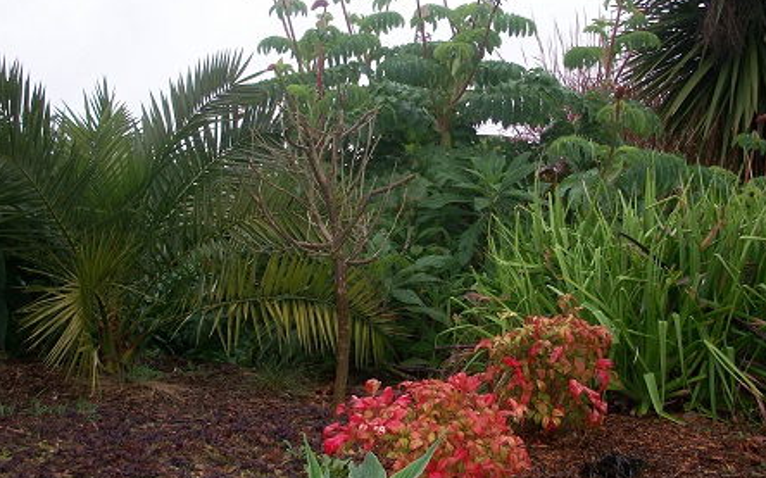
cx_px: 412
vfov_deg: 27.9
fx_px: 960
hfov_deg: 43.5
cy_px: 180
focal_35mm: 46
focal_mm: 6.3
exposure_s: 1/100
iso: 80
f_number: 3.1
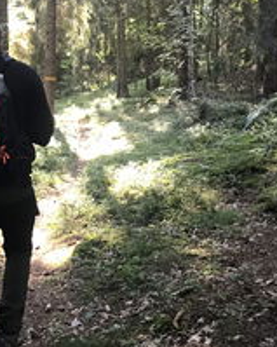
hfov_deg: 23.0
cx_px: 98
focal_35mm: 66
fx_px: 677
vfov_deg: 28.7
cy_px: 159
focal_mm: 3.99
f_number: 1.8
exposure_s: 1/25
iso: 40
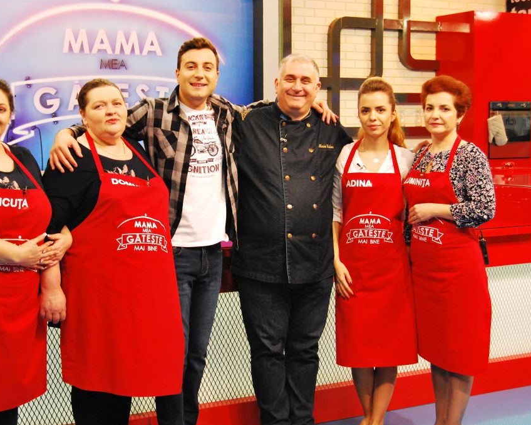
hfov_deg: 31.6
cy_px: 212
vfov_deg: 25.6
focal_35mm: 60
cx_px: 232
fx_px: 936
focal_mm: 35
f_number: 5.6
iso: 1600
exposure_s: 1/60
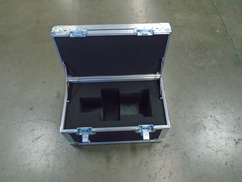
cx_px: 123
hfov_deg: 65.3
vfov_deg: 51.4
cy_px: 91
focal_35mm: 27
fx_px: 189
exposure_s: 1/60
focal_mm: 4.6
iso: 800
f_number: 3.2
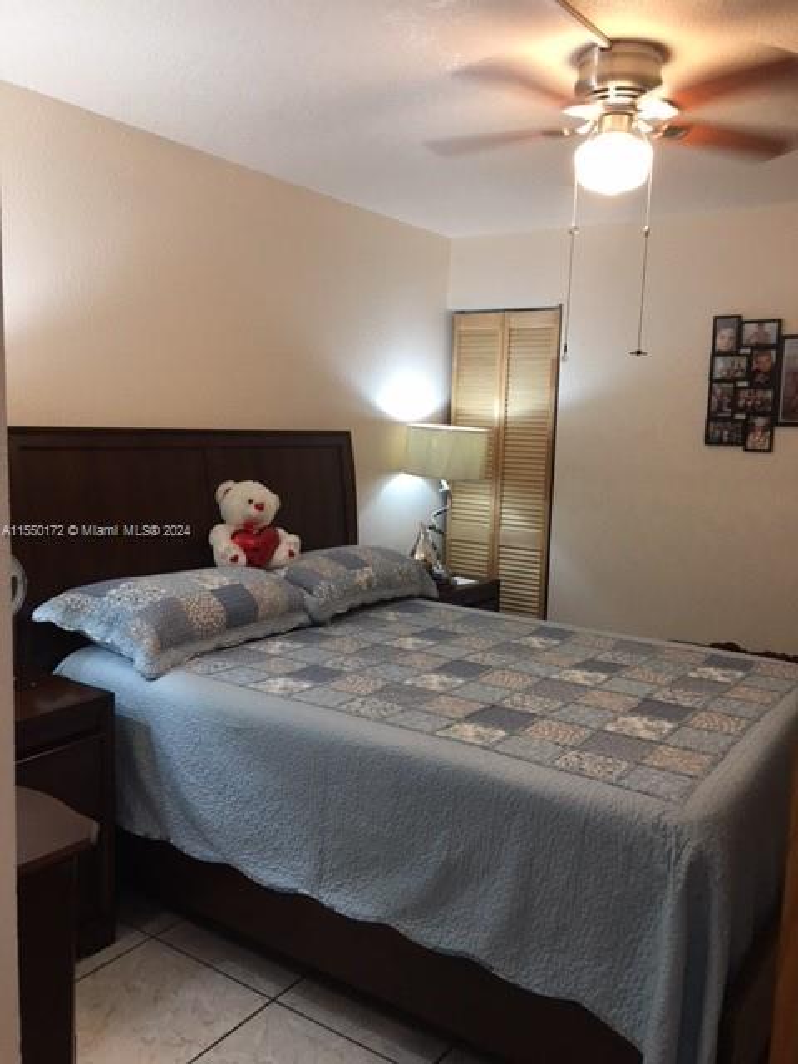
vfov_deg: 61.7
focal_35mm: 29
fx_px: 891
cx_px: 399
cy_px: 532
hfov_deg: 48.2
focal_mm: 4.15
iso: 50
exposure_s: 1/15
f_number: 2.2
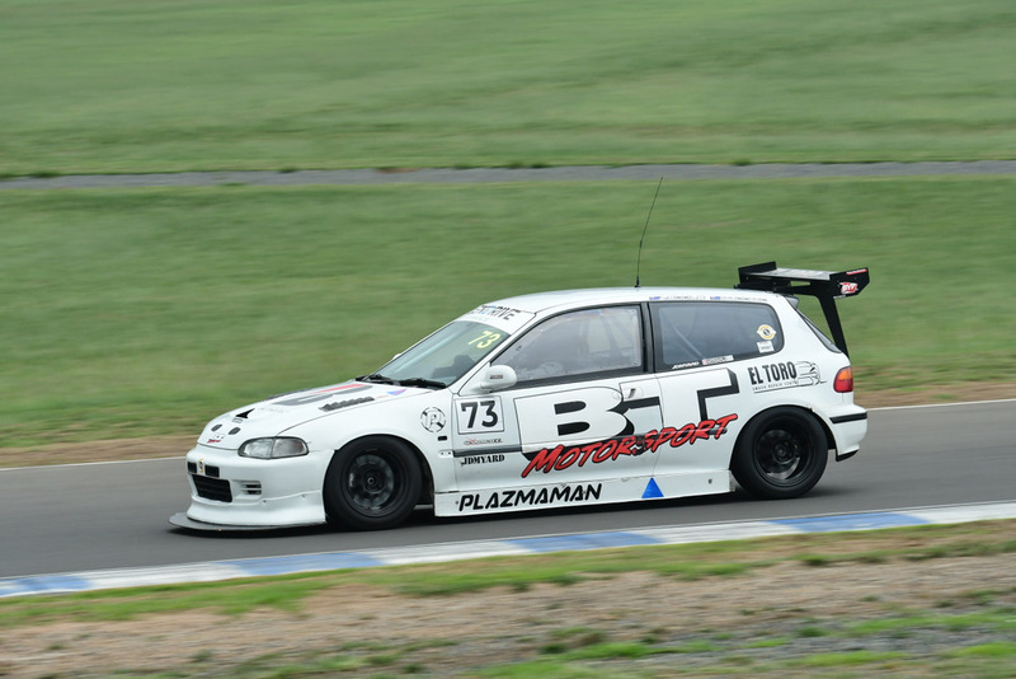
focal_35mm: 202
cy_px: 340
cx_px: 508
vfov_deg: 6.8
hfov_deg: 10.2
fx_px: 5717
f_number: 11
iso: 800
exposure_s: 1/250
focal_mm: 135
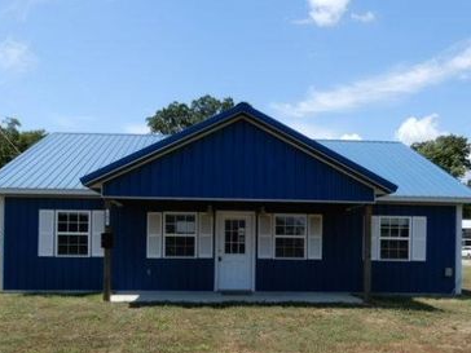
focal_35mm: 33
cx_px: 237
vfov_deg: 42.3
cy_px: 241
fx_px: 449
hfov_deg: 55.4
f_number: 4
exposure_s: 1/800
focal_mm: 4.3
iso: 80
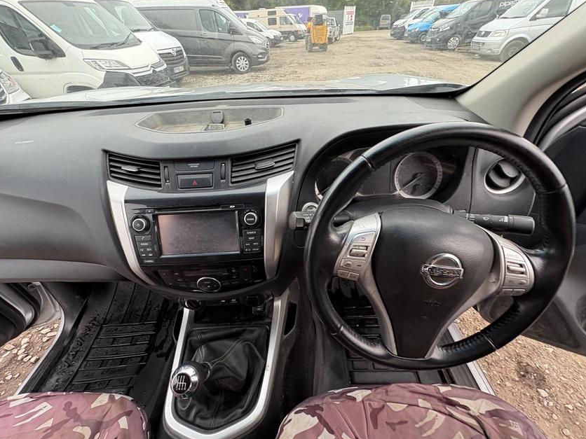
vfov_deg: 81.7
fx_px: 254
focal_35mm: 15
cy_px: 222
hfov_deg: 98.2
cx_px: 297
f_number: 2.2
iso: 125
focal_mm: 2.22
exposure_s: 1/99
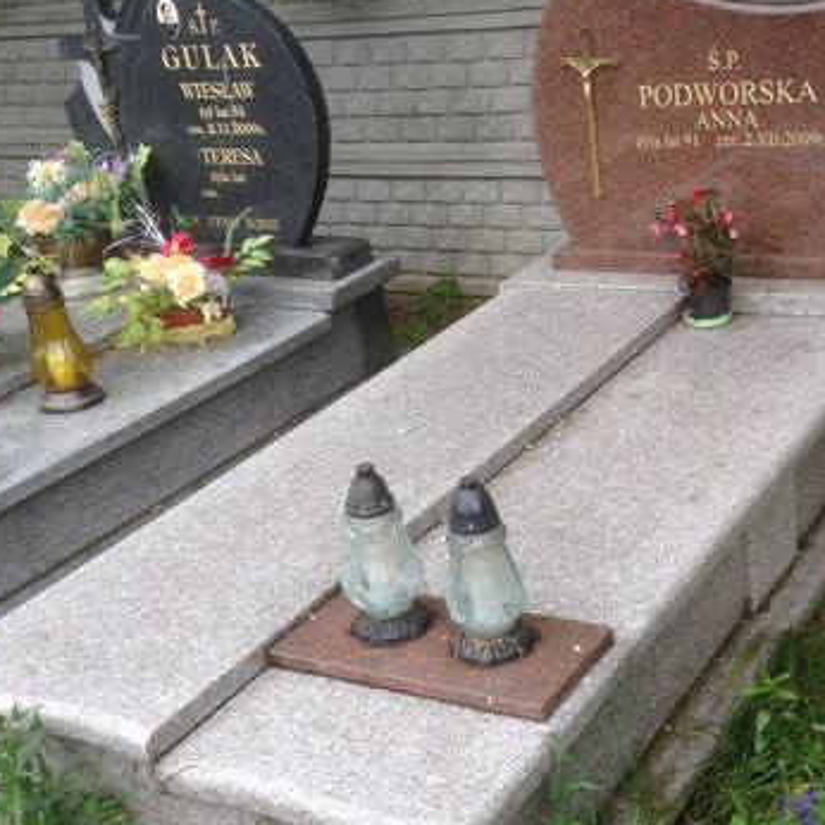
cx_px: 541
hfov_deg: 31.4
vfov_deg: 31.5
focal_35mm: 54
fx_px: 1456
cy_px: 525
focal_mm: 4.12
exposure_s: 1/310
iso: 50
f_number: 2.4
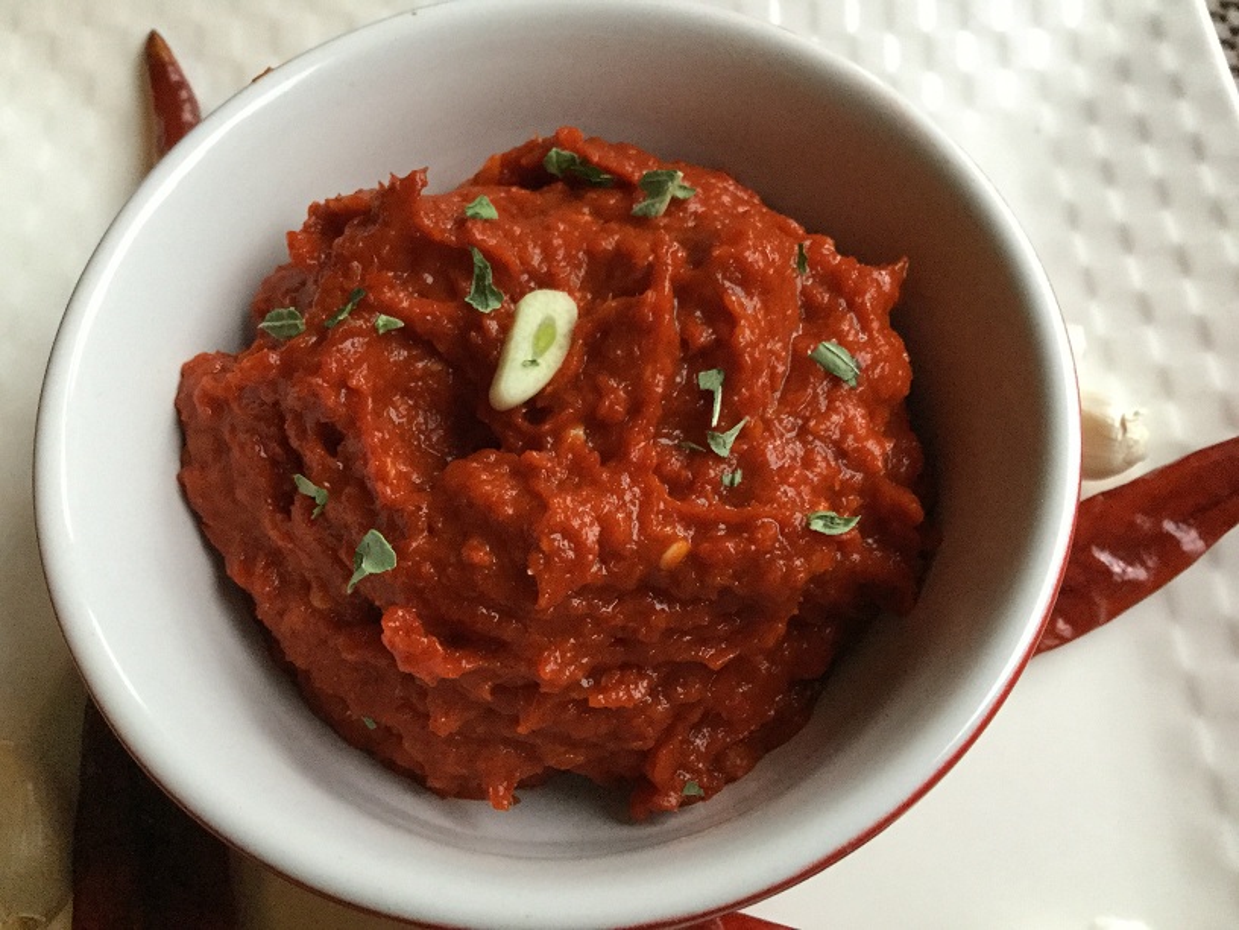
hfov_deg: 58.4
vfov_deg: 45.4
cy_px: 465
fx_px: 1110
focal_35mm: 31
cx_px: 620
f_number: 2.4
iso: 200
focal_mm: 3.3
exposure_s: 1/30
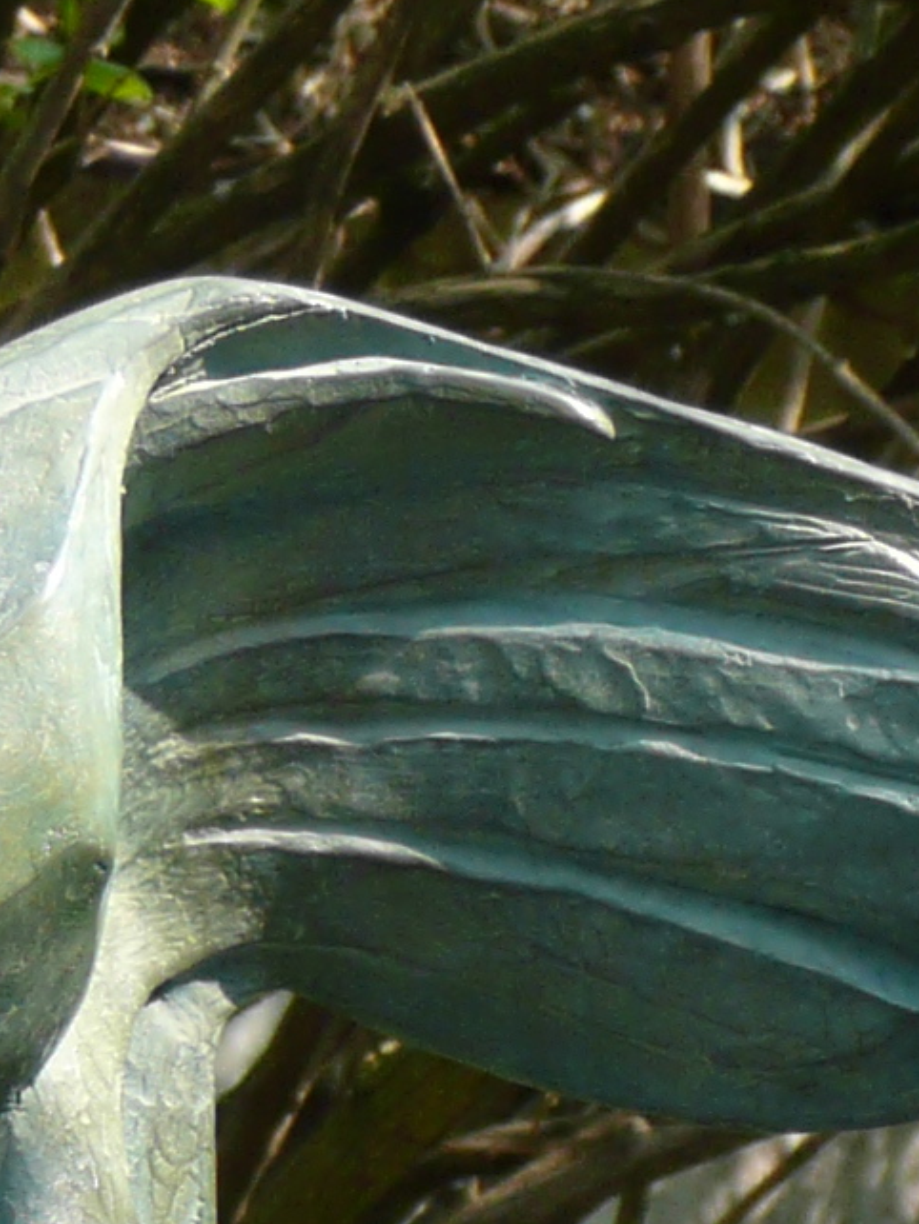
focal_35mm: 263
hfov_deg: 5.6
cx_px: -582
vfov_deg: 7.4
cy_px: 1659
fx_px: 9303
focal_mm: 9.1
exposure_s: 1/100
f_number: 4.3
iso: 100
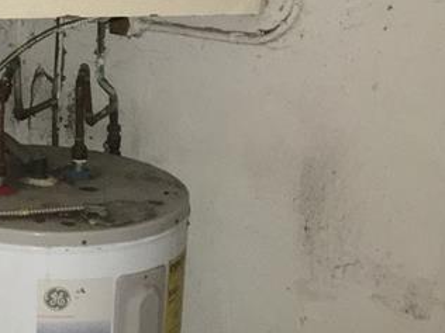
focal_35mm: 94
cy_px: 132
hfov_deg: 18.2
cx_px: -248
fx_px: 1208
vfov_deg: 15.7
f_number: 2.2
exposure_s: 1/16
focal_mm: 4.15
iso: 125
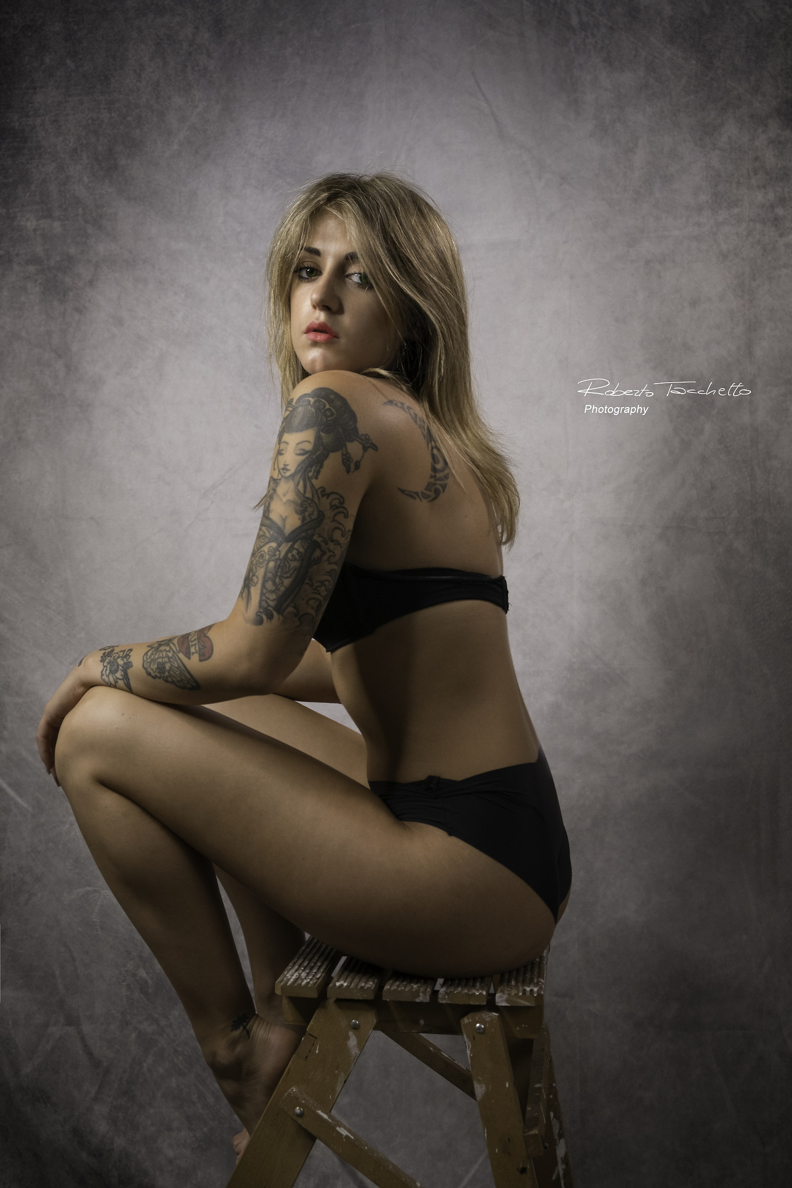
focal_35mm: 42
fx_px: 1386
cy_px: 594
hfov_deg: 31.9
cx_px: 396
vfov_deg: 46.4
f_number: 4.5
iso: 800
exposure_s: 1/60
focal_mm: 27.7
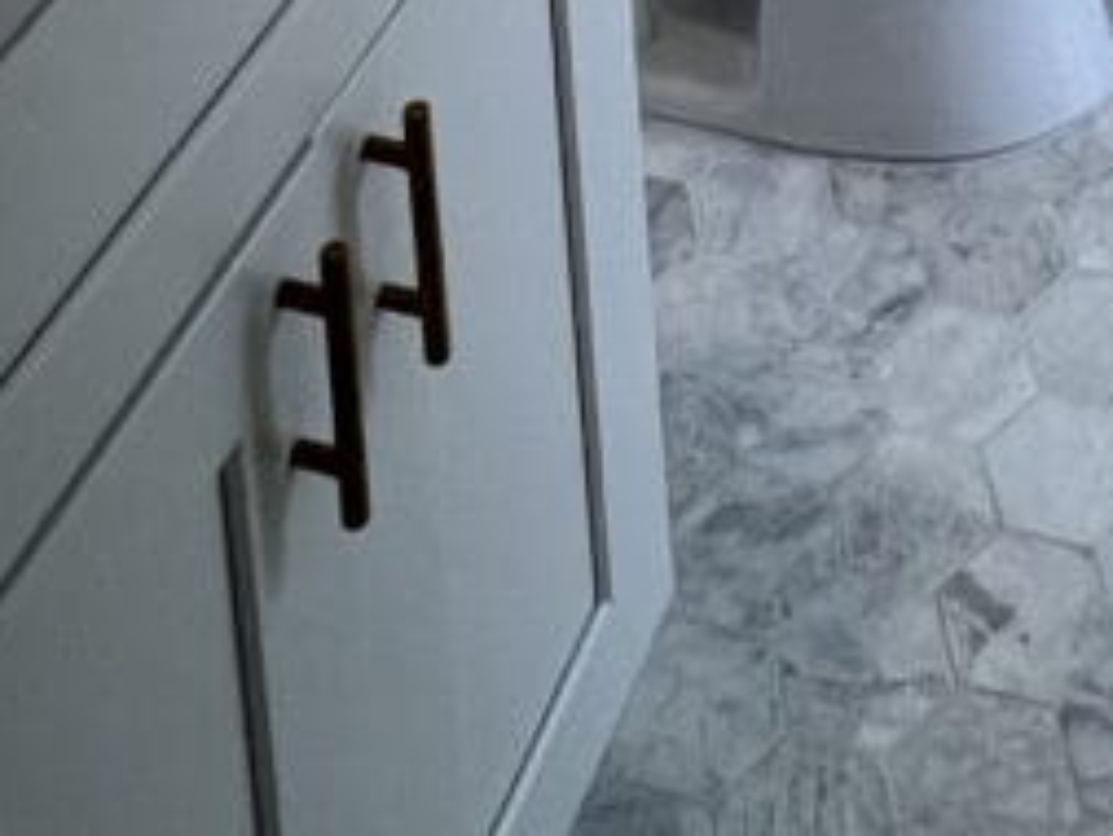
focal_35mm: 72
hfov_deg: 26.3
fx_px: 2316
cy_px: -1395
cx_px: 950
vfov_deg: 12.9
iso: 64
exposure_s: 1/120
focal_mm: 1.57
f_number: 1.8
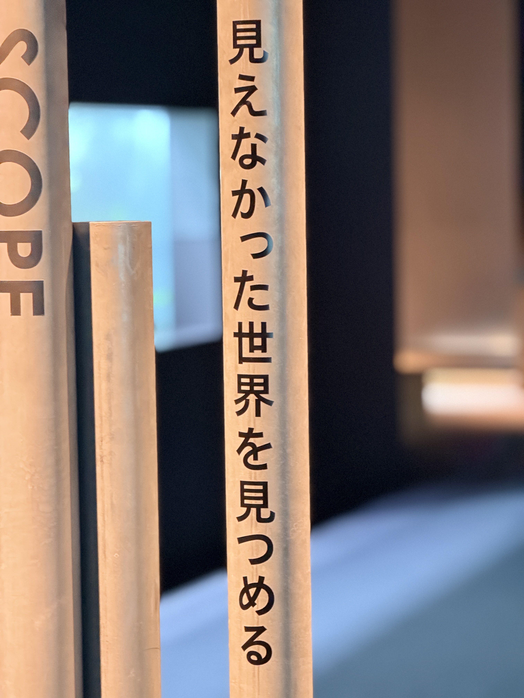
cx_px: 262
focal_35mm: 100
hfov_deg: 14.8
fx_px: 2018
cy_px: 349
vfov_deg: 19.6
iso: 2500
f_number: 2.8
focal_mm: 16.89
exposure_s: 1/20
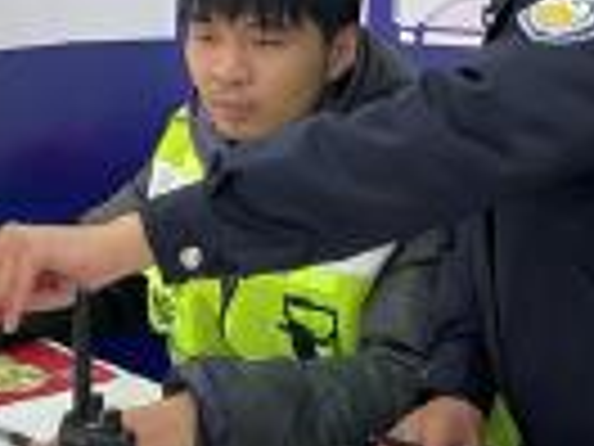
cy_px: 77
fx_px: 1356
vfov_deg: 18.5
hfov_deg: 24.7
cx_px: 320
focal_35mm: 79
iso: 80
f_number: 1.6
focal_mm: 5.1
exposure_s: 1/100
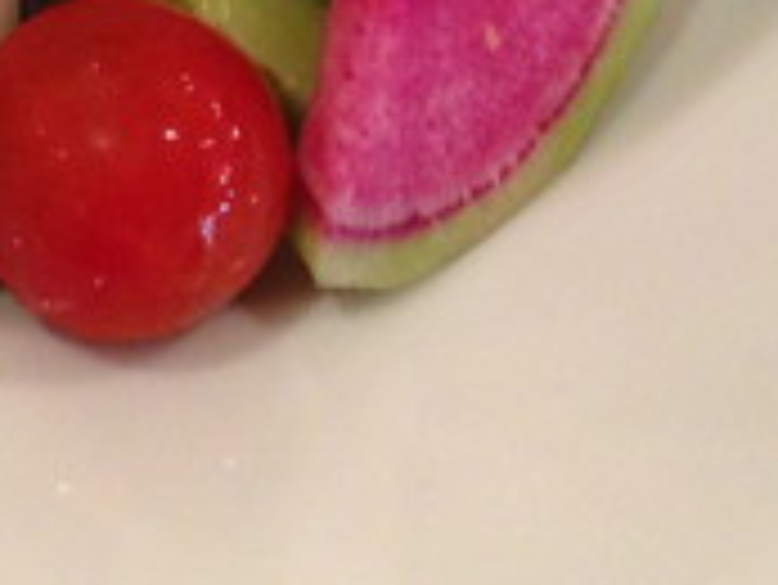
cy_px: -333
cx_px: 49
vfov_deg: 11.6
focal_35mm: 122
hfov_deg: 15.9
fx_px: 2744
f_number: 2.4
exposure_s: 1/20
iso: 200
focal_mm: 4.13
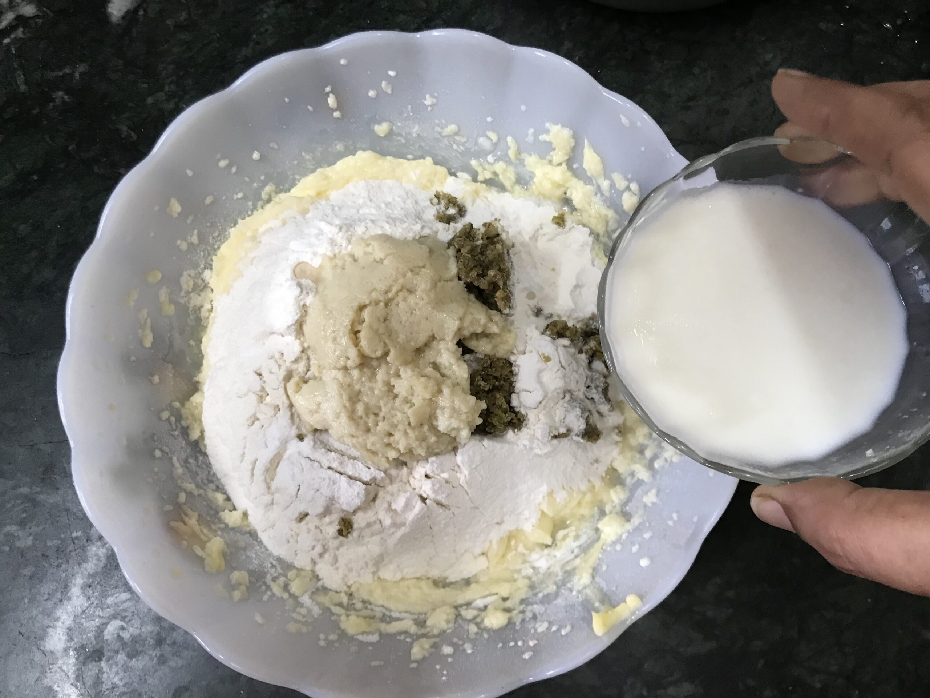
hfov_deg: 63.4
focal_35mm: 28
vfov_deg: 49.7
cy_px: 349
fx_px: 752
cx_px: 465
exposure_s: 1/17
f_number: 1.8
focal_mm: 3.99
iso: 50
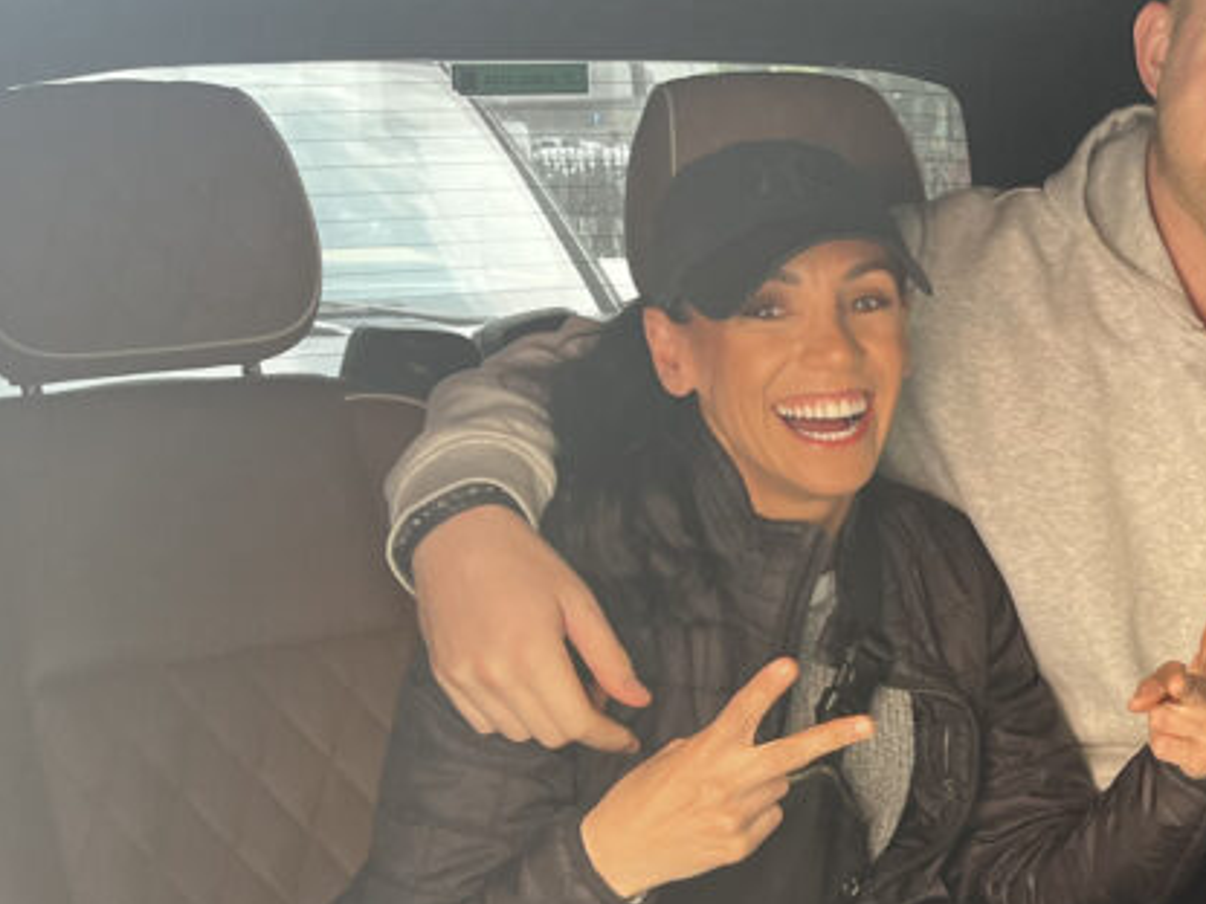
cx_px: 1273
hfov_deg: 28.0
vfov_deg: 22.5
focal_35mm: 64
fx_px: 2230
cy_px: 779
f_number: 1.6
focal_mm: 5.1
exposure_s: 1/104
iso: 125
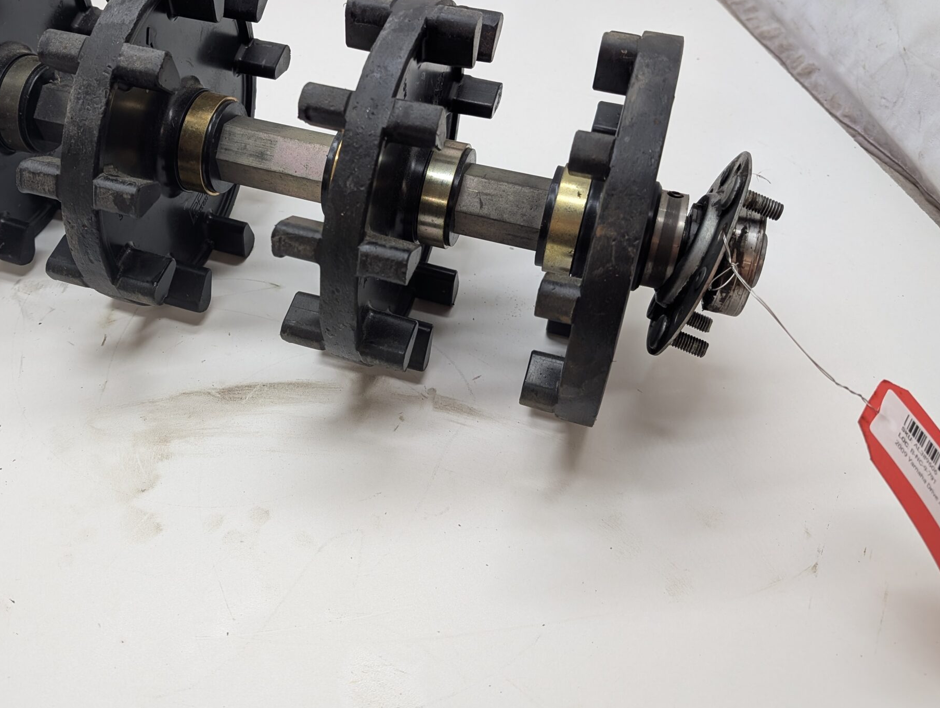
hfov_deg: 53.2
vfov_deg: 41.6
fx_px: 925
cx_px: 344
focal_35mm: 34
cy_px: 264
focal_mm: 6.9
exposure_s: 1/87.5
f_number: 1.68
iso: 80
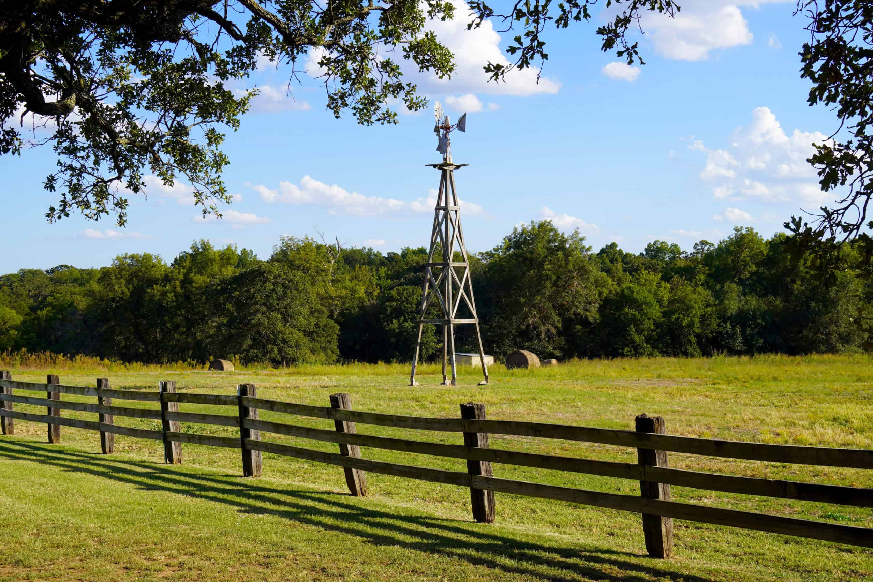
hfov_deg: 42.3
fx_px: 1128
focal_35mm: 46
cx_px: 436
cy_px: 291
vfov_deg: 28.9
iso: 100
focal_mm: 31
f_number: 10
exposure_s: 1/160
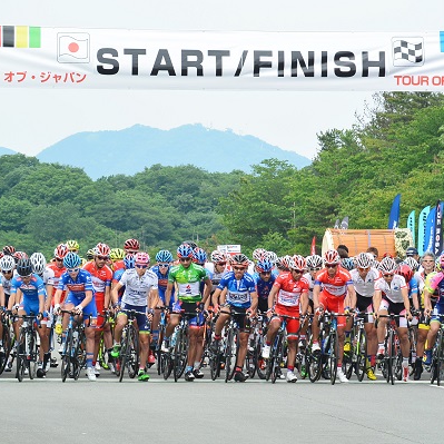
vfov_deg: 6.8
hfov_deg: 6.8
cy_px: 222
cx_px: 237
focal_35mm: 256
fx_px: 3715
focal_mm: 74.3
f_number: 4.8
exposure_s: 1/320
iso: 100
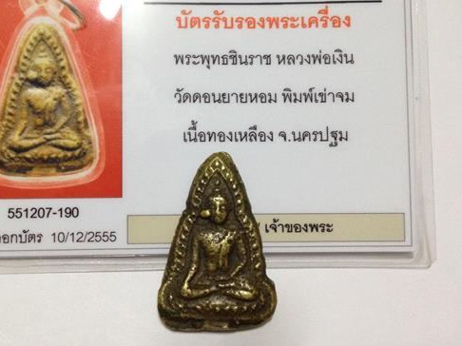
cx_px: 189
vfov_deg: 32.1
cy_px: 146
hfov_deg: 41.9
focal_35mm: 45
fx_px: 600
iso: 320
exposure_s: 1/20
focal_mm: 4.28
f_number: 2.4
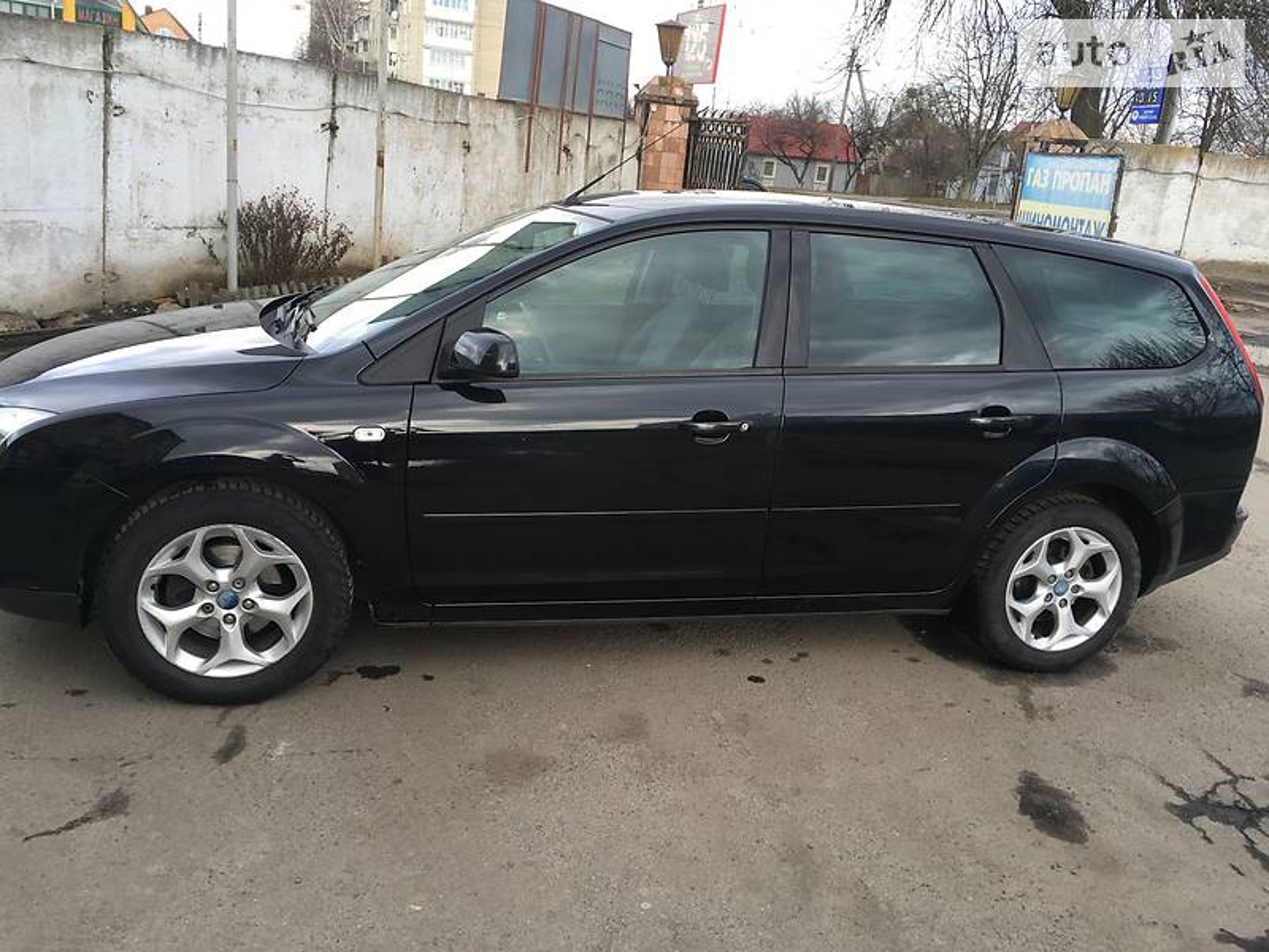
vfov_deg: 48.2
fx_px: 1063
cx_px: 634
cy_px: 476
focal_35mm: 29
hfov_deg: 61.7
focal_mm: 4.2
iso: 25
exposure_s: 1/151
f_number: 2.2
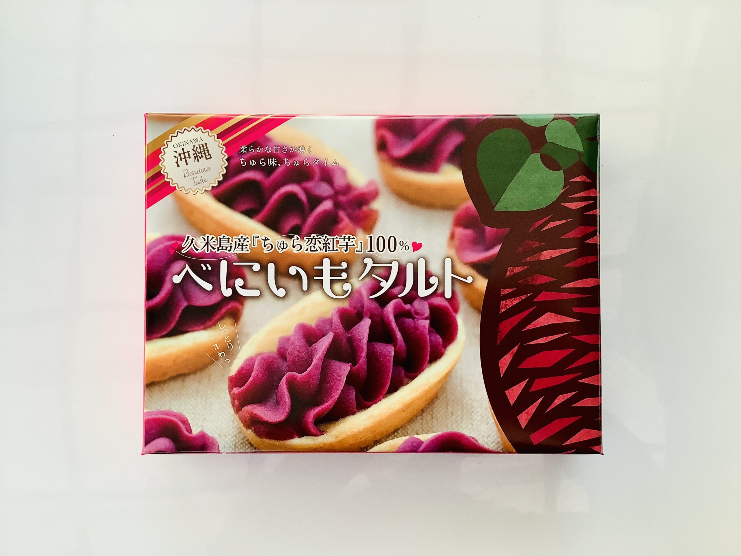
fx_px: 664
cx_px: 370
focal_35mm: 31
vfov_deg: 45.4
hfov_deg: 58.4
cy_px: 278
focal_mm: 3.3
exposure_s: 1/120
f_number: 2.4
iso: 80
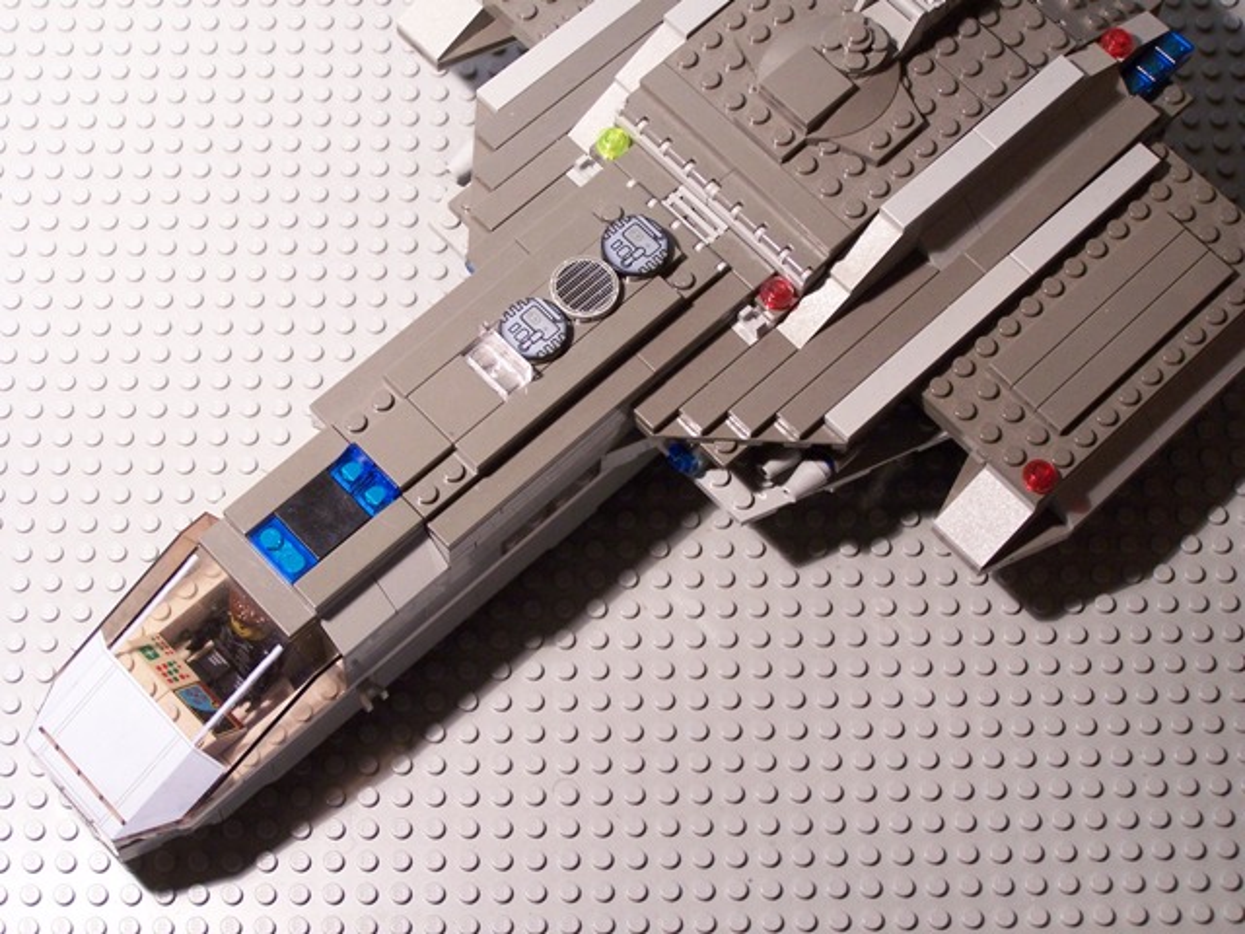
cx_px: 622
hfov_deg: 28.2
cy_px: 467
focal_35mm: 69
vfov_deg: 21.3
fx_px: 2482
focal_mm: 11.5
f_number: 3.2
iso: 140
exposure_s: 1/15
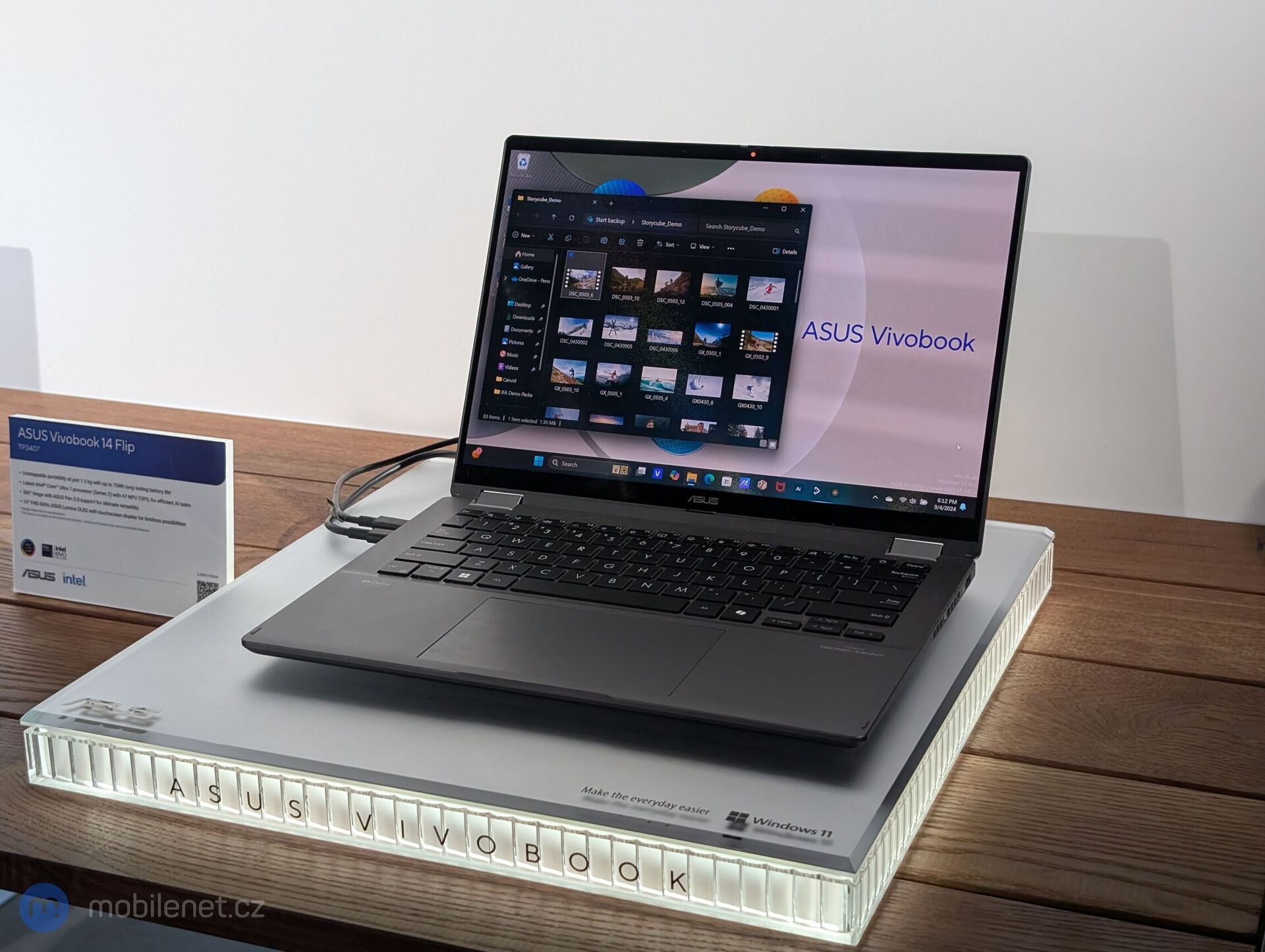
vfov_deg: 29.8
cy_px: 476
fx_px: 1793
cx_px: 632
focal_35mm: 49
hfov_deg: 38.9
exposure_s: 1/693
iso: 341
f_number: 1.68
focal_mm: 6.9
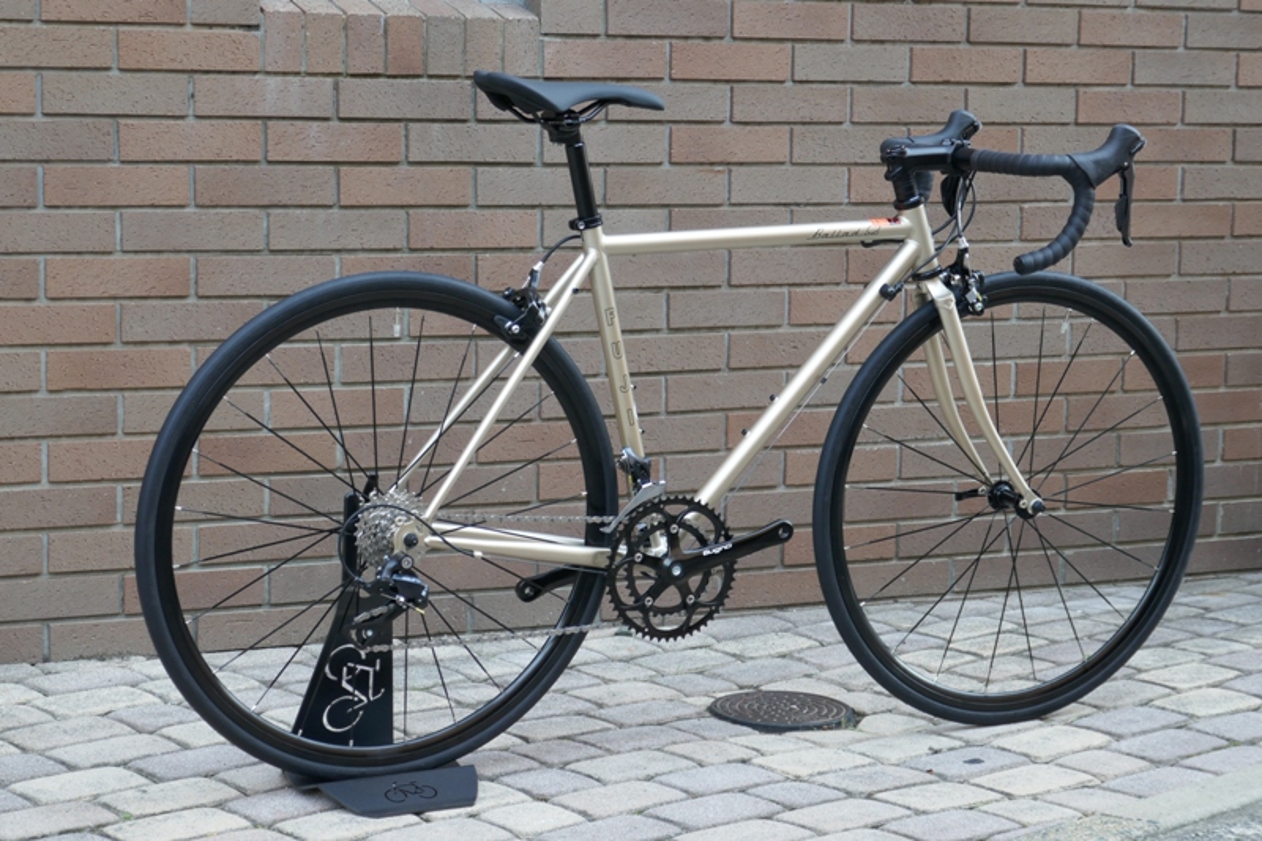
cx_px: 631
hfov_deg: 25.7
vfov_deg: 17.3
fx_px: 2769
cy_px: 420
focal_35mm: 79
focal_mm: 28.7
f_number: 4.7
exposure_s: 1/80
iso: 200
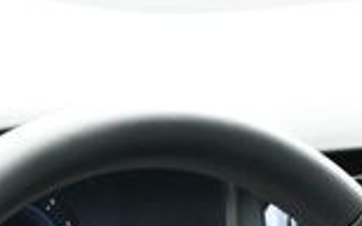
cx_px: 233
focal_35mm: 203
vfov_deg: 6.2
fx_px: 2001
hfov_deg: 10.3
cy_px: 499
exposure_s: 1/250
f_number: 3.8
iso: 720
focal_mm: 24
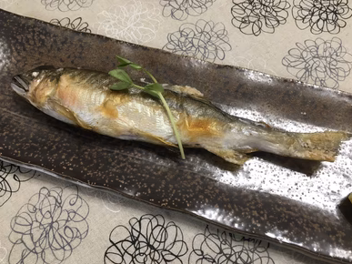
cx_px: 178
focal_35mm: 30
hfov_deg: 60.0
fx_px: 305
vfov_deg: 46.8
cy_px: 133
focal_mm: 4.15
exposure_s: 1/30
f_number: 2.2
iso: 80
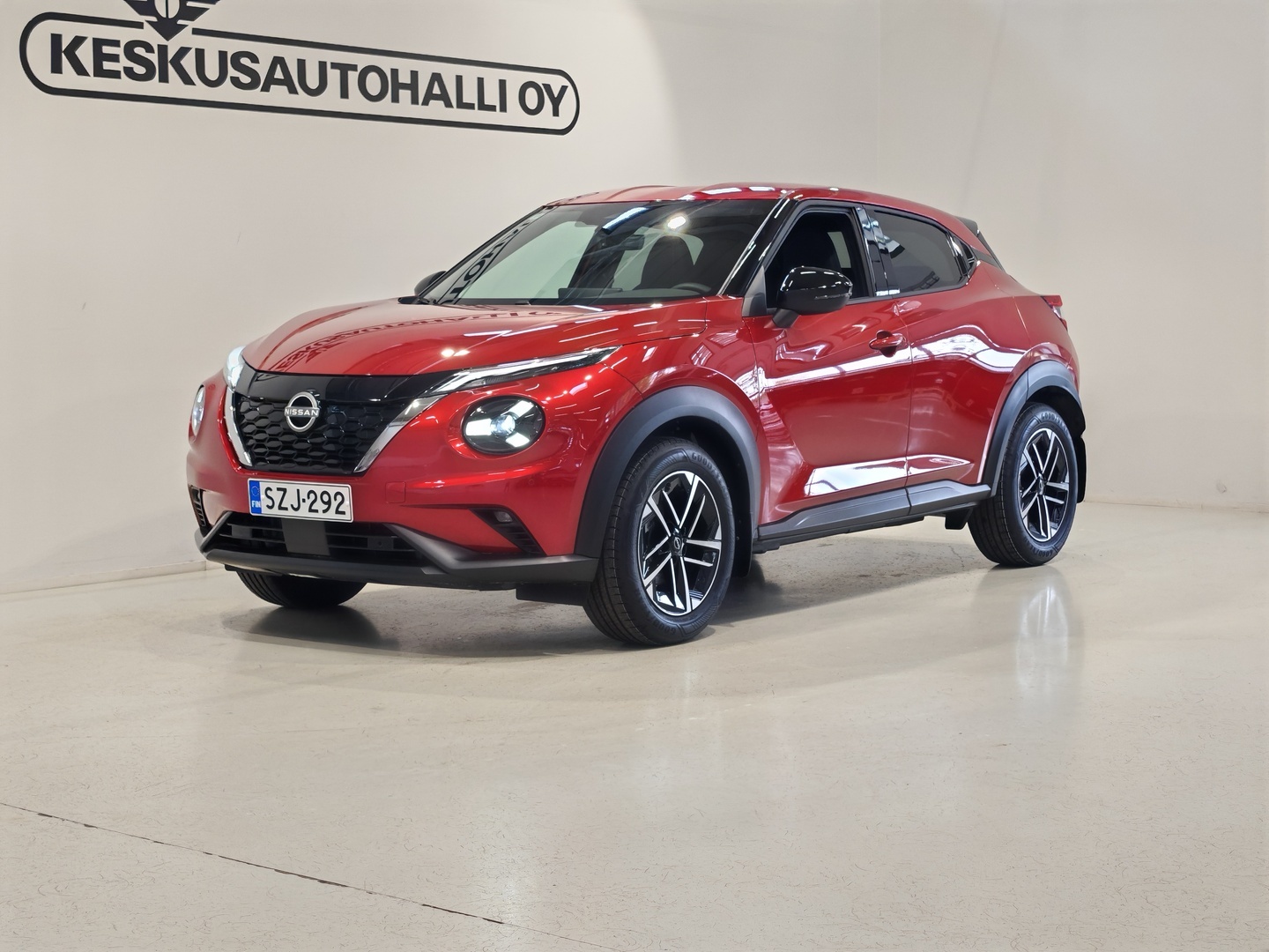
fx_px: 2236
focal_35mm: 61
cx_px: 634
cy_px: 476
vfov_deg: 24.0
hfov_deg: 31.7
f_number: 1.6
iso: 80
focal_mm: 5.4
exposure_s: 1/100
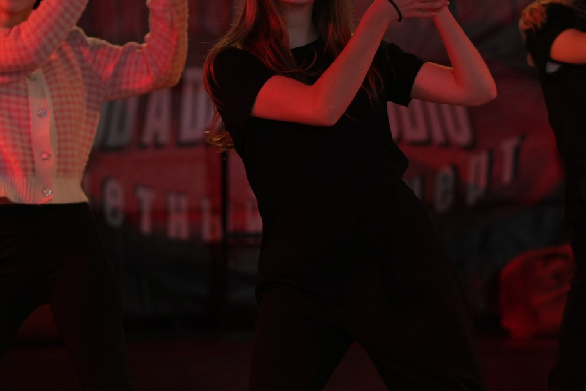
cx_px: 269
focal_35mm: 238
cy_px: 28
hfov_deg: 8.6
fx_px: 3875
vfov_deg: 5.8
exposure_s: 1/400
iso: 800
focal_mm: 85
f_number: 2.2
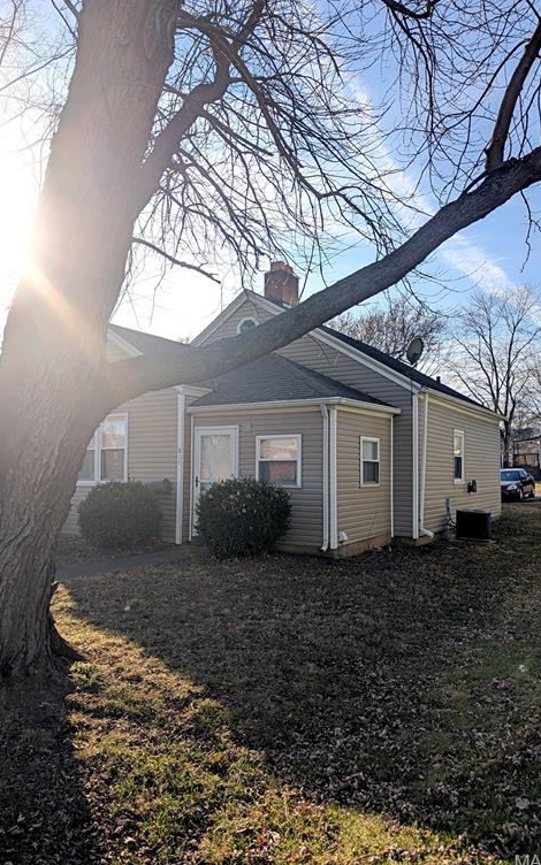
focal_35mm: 26
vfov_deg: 70.4
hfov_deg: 47.5
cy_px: 435
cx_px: 247
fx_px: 613
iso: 35
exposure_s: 1/1348
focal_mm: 6.81
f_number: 1.85
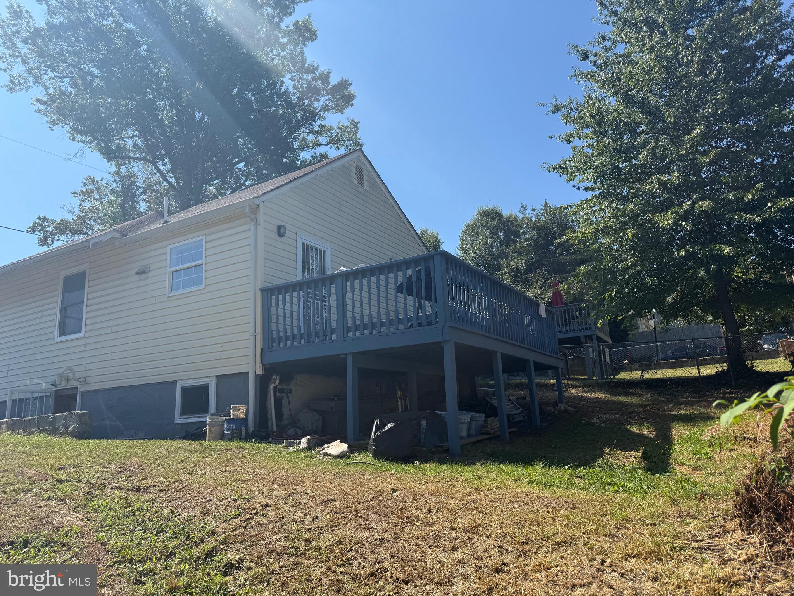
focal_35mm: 24
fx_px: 550
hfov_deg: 71.6
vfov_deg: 56.8
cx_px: 397
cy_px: 298
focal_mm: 6.76
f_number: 1.78
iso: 80
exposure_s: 1/3953
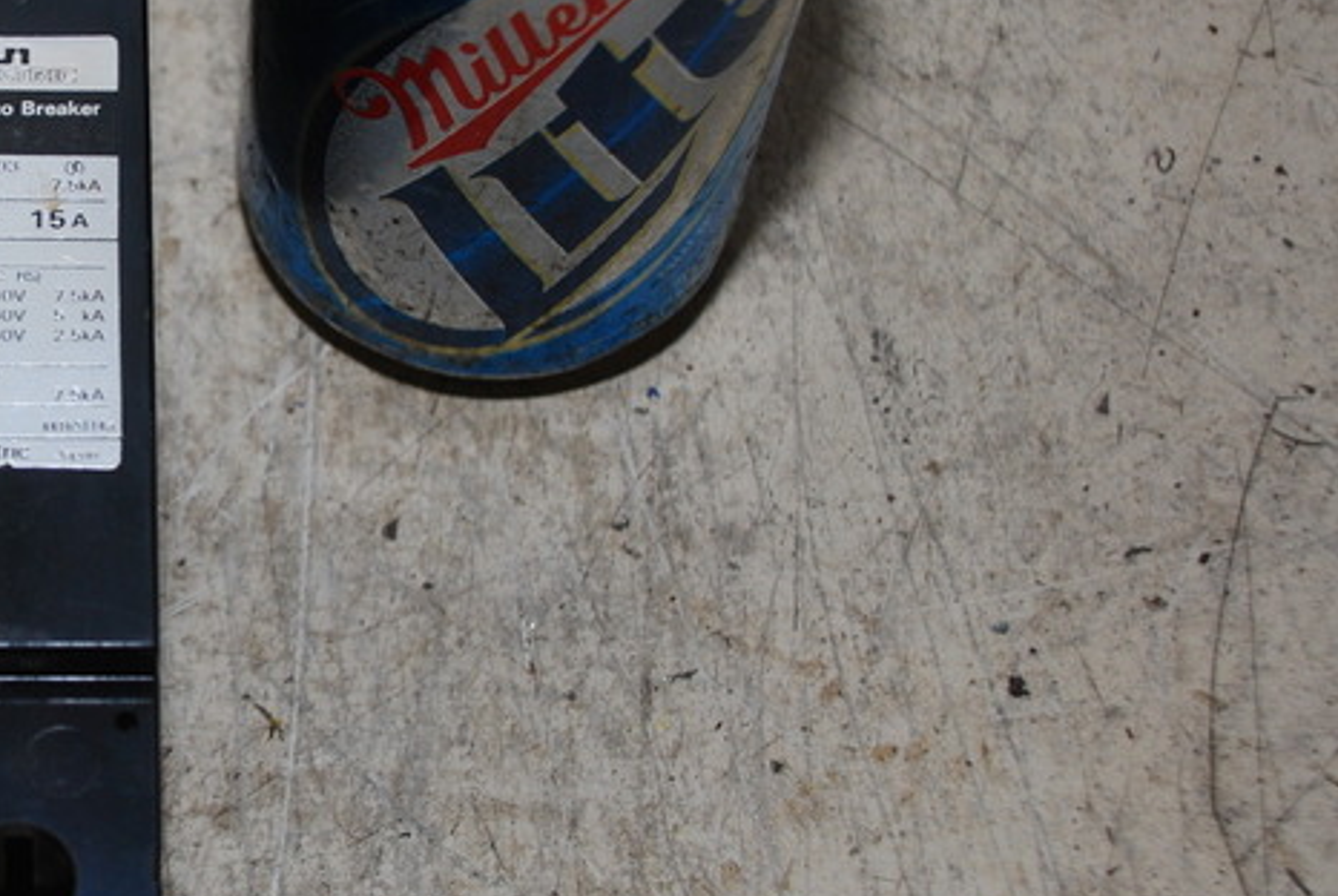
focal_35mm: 102
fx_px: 3799
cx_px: -34
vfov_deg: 13.4
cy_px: 312
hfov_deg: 19.3
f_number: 5
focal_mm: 31
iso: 200
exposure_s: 1/60
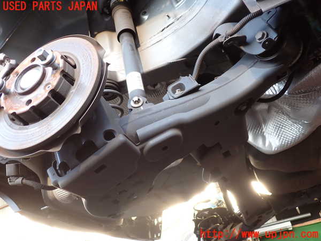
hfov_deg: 60.0
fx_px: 278
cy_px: 120
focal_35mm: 30
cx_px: 160
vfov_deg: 46.8
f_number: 2.3
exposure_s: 1/60
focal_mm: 5.4
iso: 200
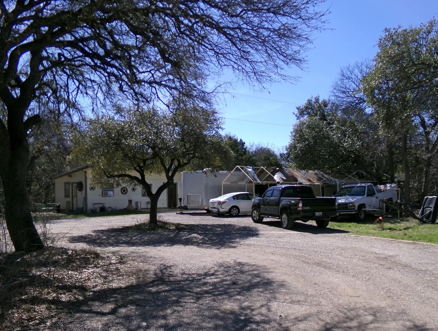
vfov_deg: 46.6
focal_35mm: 30
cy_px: 203
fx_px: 380
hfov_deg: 59.8
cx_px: 230
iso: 100
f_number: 3.7
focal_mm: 4.3
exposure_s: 1/680
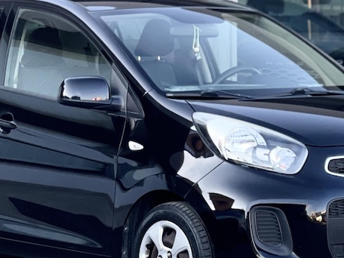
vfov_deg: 8.5
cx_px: 160
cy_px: 147
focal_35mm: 175
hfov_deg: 11.3
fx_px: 1739
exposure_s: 1/121
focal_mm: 7.5
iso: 50
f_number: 2.2
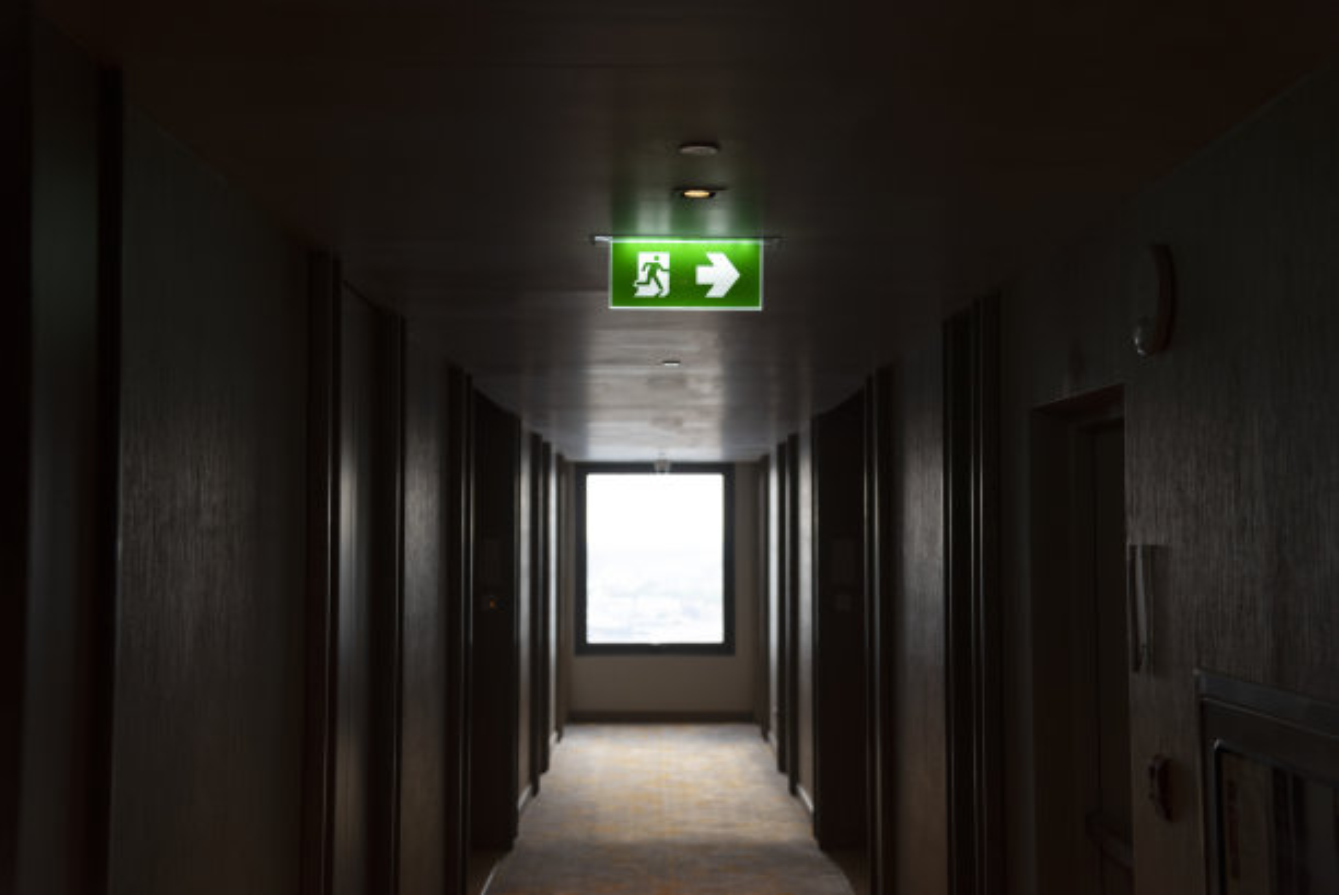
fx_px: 1861
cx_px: 670
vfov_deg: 27.0
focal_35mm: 50
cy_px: 448
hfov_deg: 39.6
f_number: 4
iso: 640
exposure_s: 1/160
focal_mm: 50
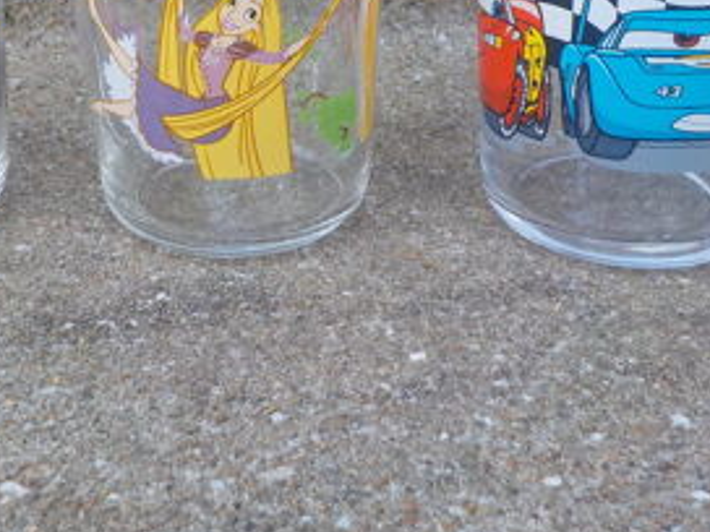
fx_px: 1087
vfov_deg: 26.8
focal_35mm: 53
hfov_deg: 35.9
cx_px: 256
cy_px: 76
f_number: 3.3
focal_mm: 4.1
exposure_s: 1/80
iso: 125
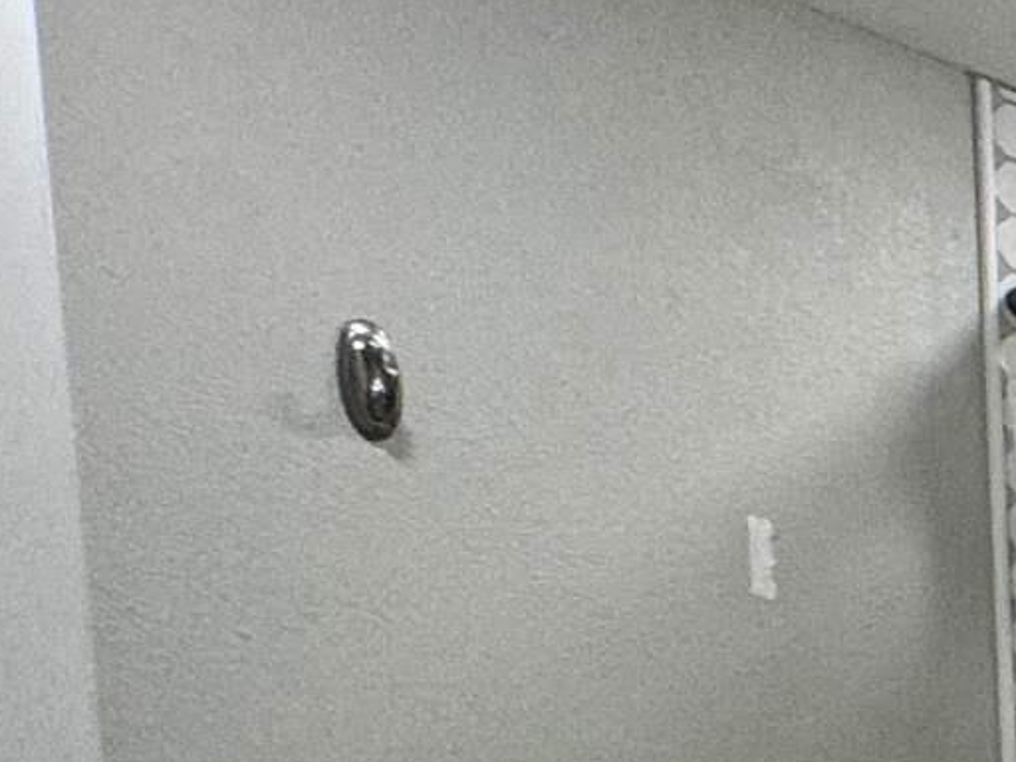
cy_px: 1330
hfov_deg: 13.0
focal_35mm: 84
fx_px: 2465
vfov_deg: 15.4
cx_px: 2748
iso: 125
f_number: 2.2
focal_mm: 2.22
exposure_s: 1/120
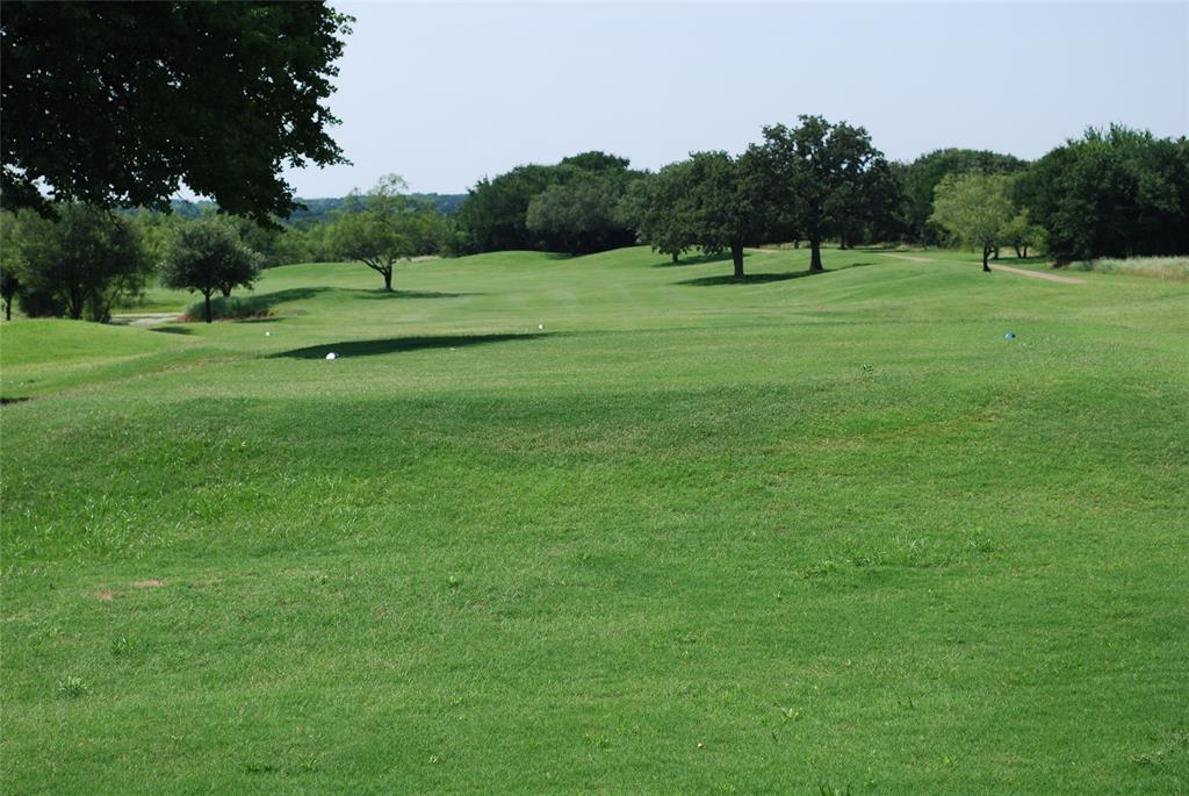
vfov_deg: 17.5
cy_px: 398
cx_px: 594
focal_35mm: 78
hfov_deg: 26.0
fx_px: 2579
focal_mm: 52
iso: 100
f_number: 8
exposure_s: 1/250
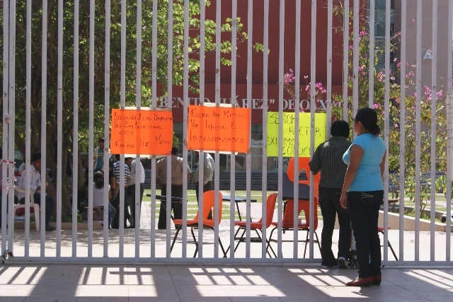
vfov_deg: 13.0
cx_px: 226
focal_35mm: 105
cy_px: 151
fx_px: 1321
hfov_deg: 19.5
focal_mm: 70
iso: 100
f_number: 9
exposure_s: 1/160
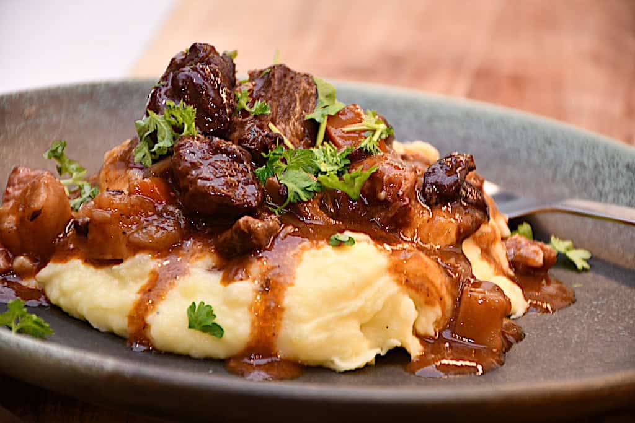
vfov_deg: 7.5
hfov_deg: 11.2
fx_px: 3228
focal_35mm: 183
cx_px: 318
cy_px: 212
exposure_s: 1/60
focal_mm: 122
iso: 1250
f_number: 5.6
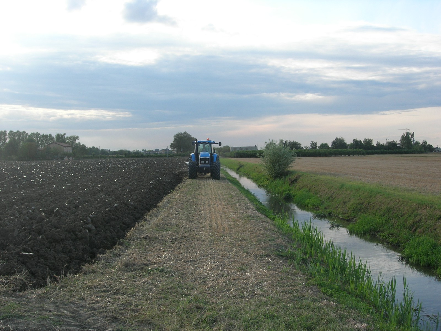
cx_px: 220
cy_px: 166
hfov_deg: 49.0
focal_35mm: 38
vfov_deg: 37.7
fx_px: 484
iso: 64
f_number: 4.8
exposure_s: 1/233
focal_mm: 7.8
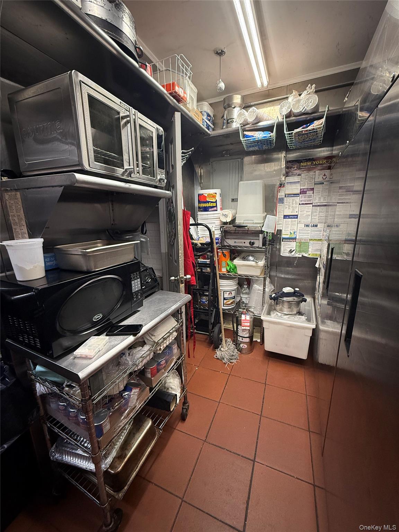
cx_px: 200
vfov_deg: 102.1
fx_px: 215
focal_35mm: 14
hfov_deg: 85.7
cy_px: 266
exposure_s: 1/60
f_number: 2.2
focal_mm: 2.22
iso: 320
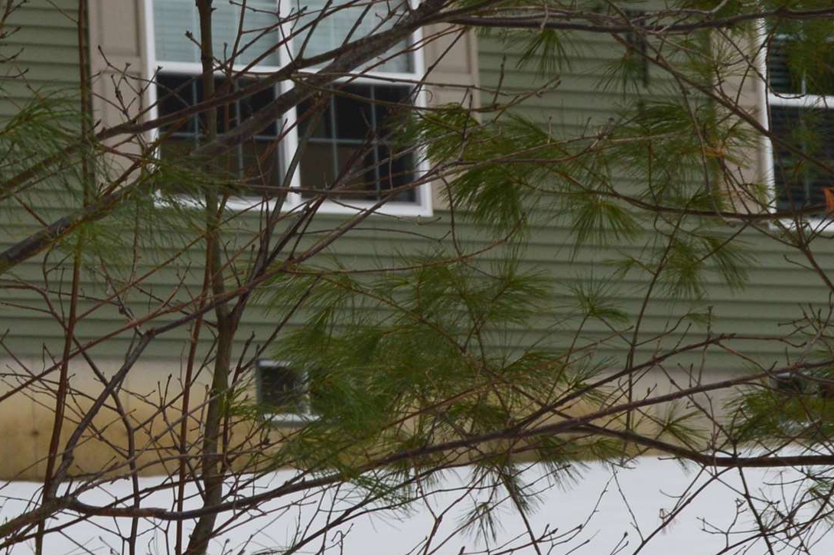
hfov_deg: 8.8
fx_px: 5380
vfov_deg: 5.9
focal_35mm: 232
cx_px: 143
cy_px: 280
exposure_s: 1/320
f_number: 10
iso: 400
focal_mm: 55
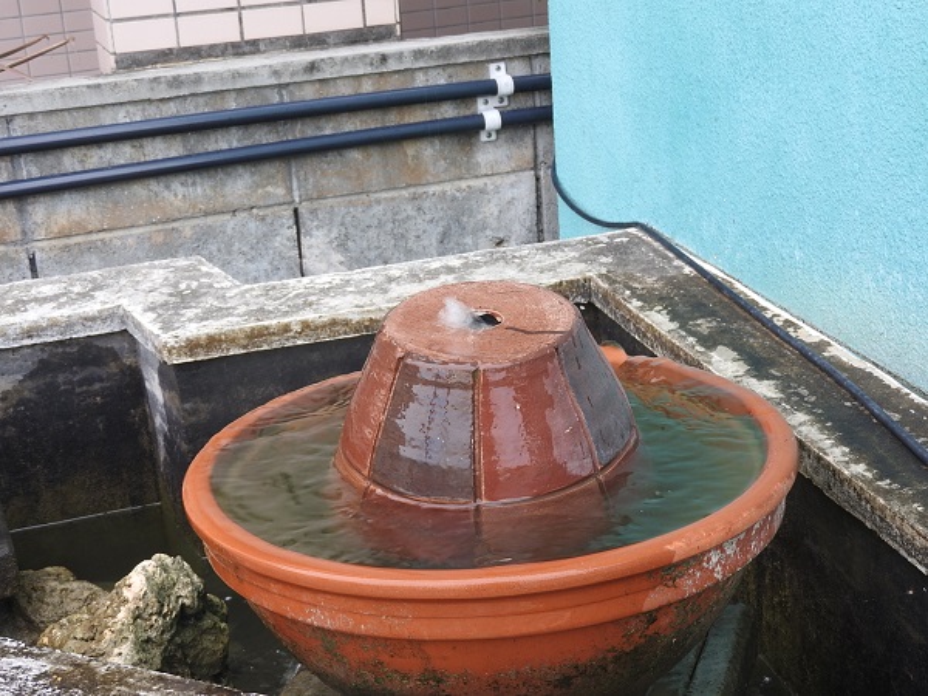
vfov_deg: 24.4
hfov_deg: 32.2
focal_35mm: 60
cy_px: 348
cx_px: 464
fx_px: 1609
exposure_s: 1/50
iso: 100
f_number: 4.2
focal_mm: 10.7
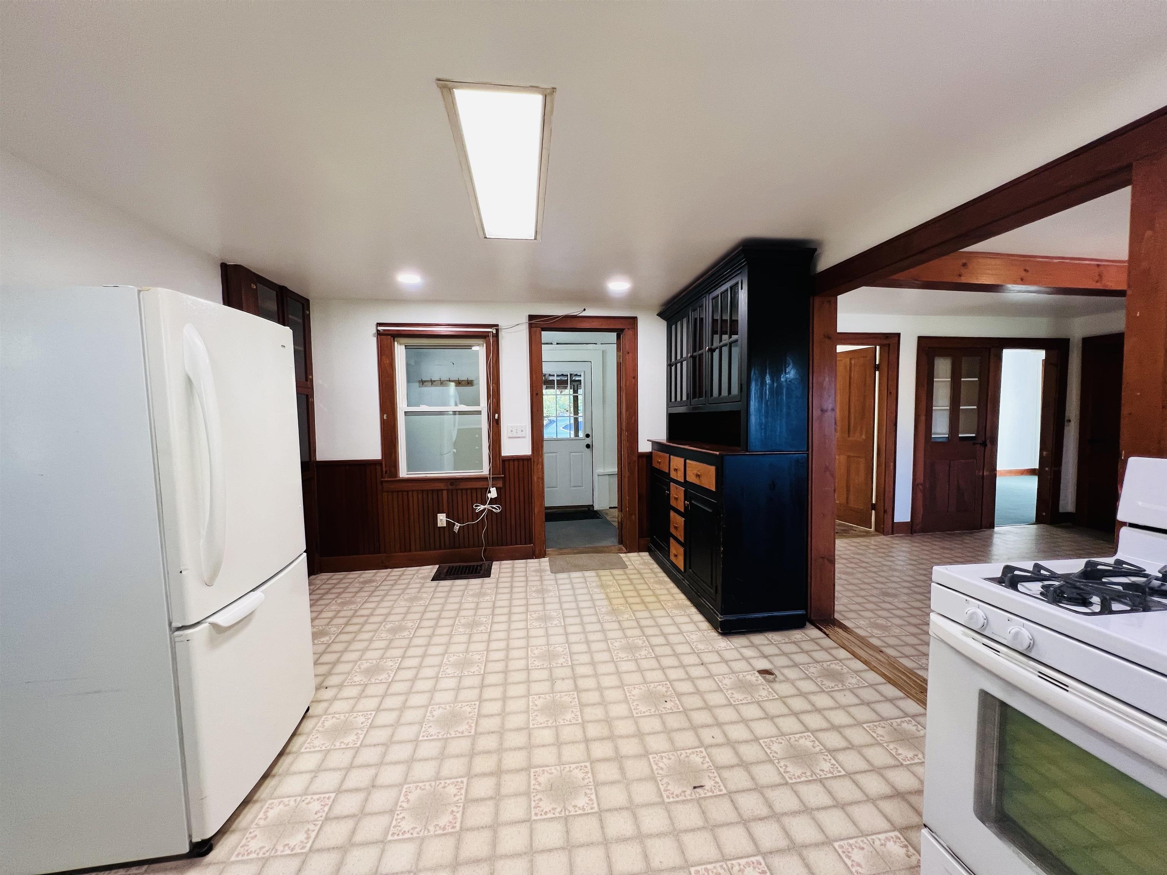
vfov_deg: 89.9
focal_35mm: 13
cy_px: 438
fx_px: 438
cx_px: 584
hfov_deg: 106.2
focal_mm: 1.57
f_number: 1.8
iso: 160
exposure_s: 1/60
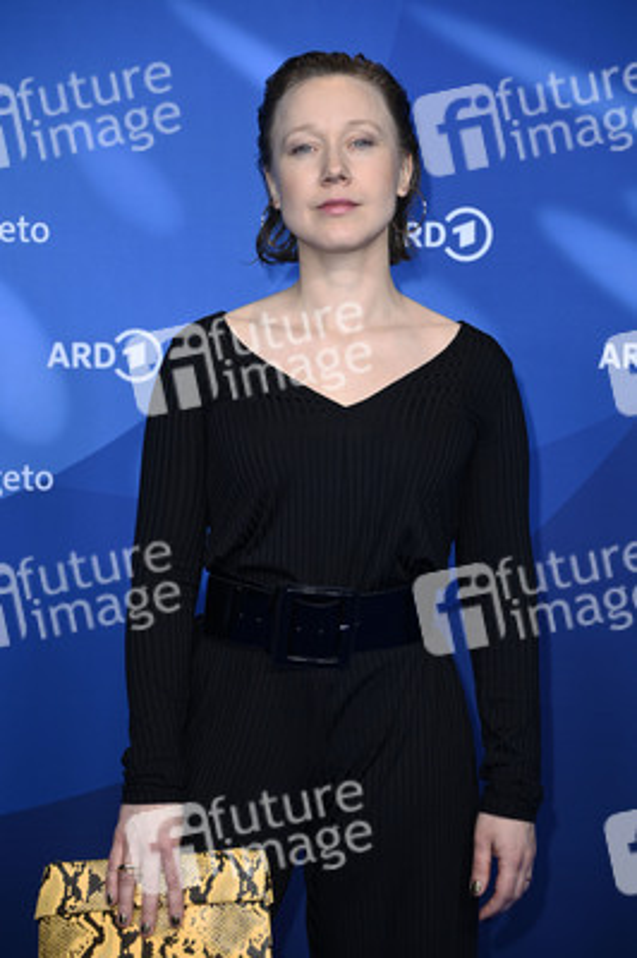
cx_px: 318
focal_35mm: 122
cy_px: 479
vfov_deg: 16.8
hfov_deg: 11.2
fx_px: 3243
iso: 1000
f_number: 5.6
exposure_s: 1/250
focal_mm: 122
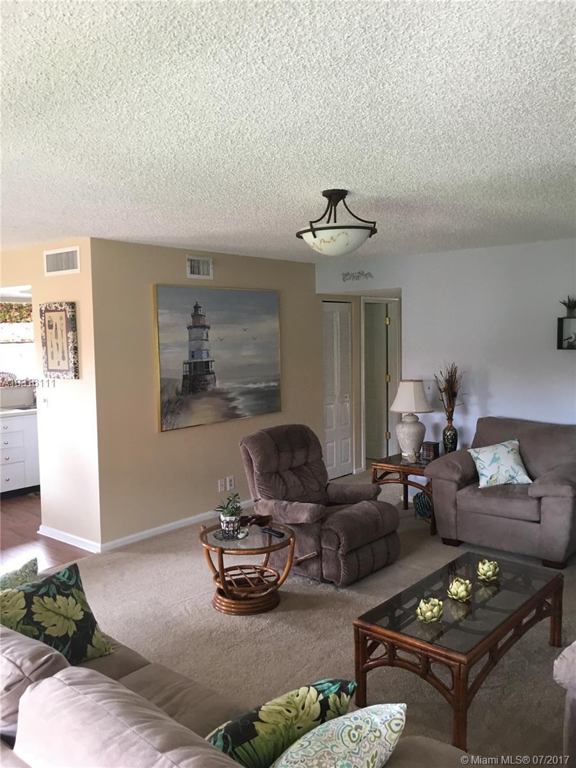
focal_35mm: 29
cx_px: 288
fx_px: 643
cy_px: 384
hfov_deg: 48.2
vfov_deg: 61.7
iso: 100
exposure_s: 1/30
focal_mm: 4.15
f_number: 2.2
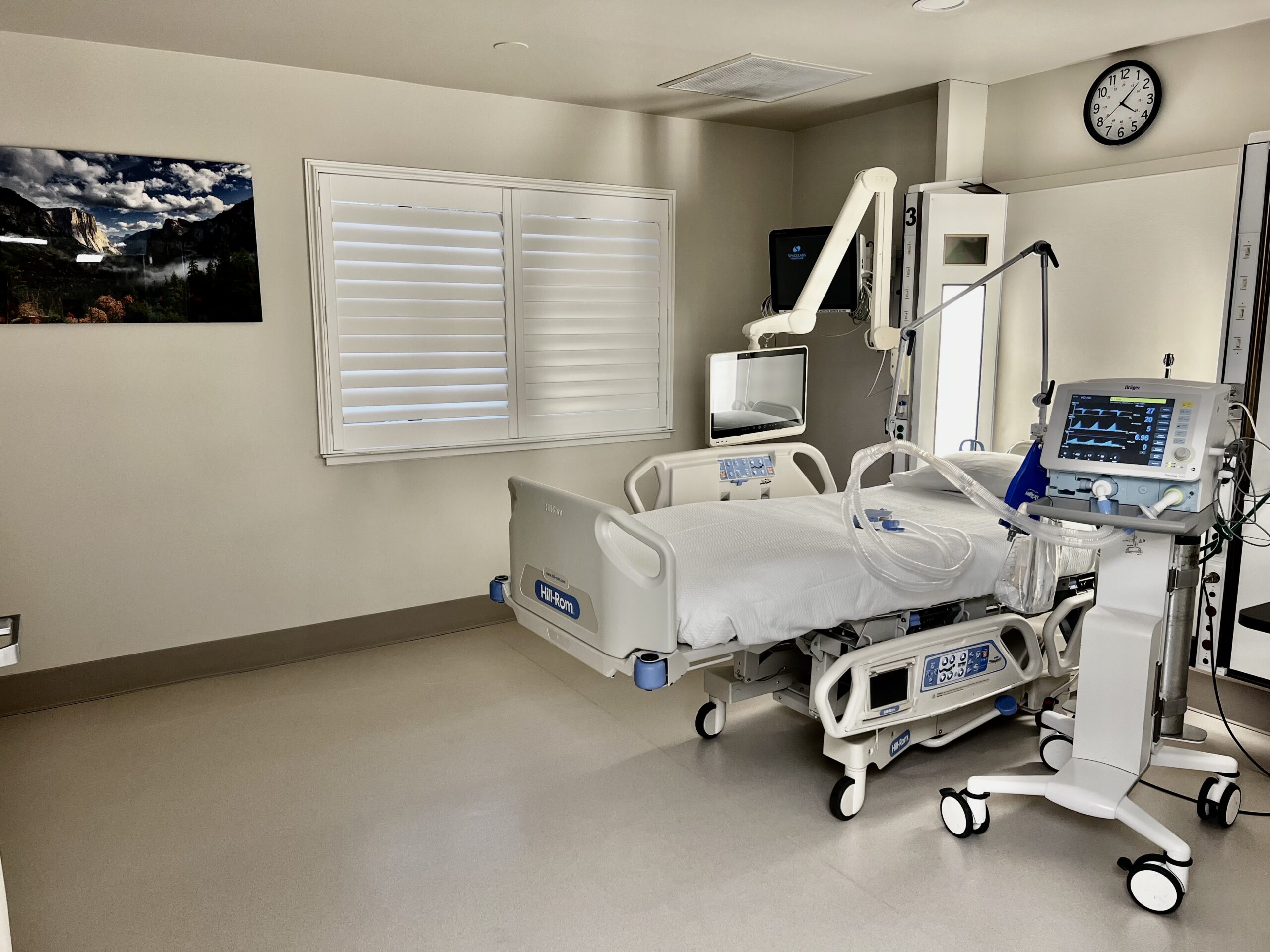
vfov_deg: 53.1
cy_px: 476
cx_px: 635
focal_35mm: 26
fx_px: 954
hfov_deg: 67.3
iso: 80
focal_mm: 5.7
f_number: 1.5
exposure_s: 1/60
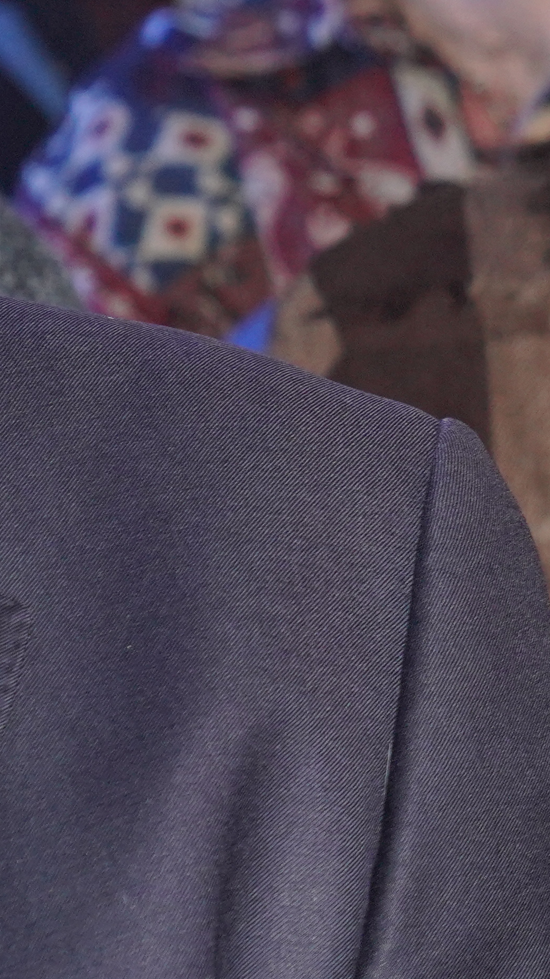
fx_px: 7468
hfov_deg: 4.0
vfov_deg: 7.5
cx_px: 1903
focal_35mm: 288
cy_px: 123
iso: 800
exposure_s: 1/160
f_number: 5.6
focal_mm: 64
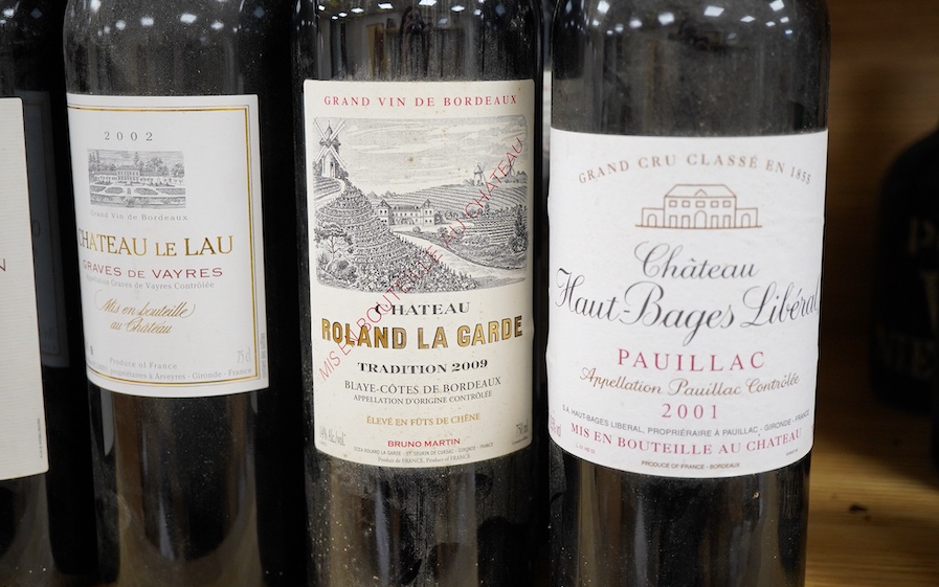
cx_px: 469
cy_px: 285
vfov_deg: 28.0
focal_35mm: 46
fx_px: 1177
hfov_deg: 43.5
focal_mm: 30
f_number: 5.6
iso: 1250
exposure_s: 1/125
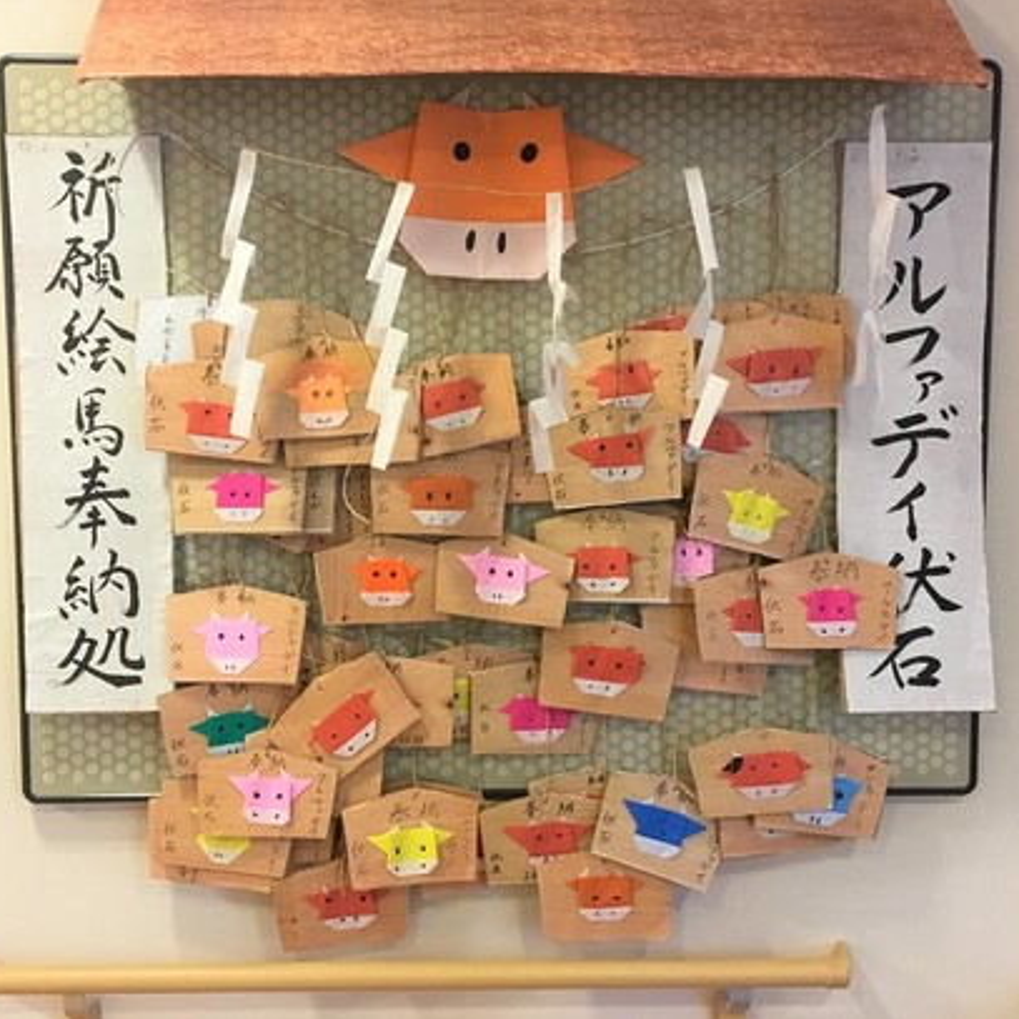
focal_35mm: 37
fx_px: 1232
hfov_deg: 44.9
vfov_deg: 44.9
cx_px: 452
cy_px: 508
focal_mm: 3.3
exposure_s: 1/30
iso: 100
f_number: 2.4
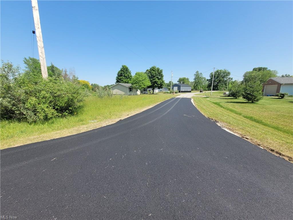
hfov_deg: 106.2
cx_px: 146
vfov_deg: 89.9
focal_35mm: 13
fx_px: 110
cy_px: 110
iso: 40
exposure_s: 1/968
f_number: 2.2
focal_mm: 1.74
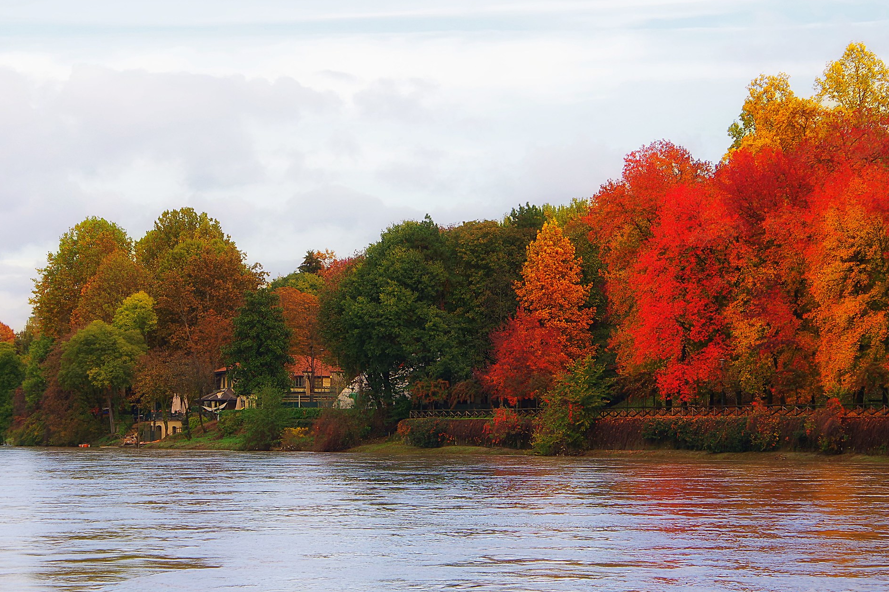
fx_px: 2494
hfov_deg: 20.2
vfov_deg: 13.5
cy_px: 318
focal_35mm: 101
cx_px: 468
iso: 280
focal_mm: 53
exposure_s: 1/125
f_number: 8
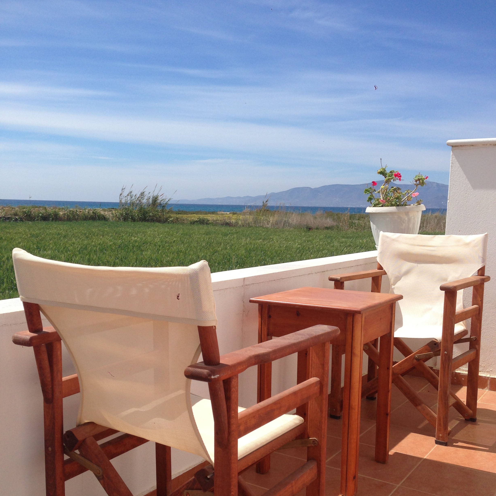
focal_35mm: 39
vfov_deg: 42.6
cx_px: 248
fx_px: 632
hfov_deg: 42.8
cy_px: 296
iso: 50
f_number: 2.4
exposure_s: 1/2169
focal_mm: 4.13
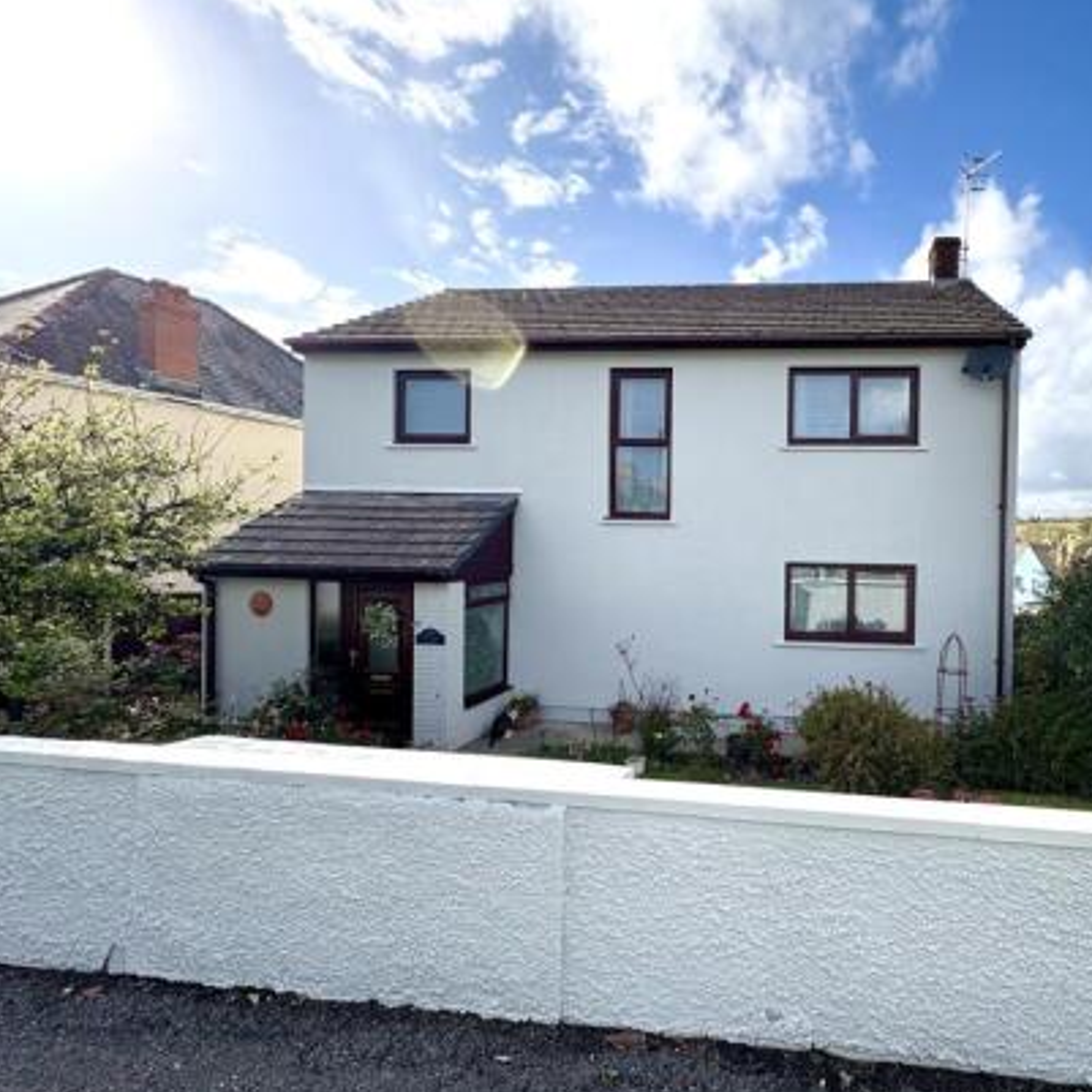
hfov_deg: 76.7
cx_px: 772
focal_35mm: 18
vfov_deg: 80.7
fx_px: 642
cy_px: 549
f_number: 2.2
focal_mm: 2.22
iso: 40
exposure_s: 1/1006
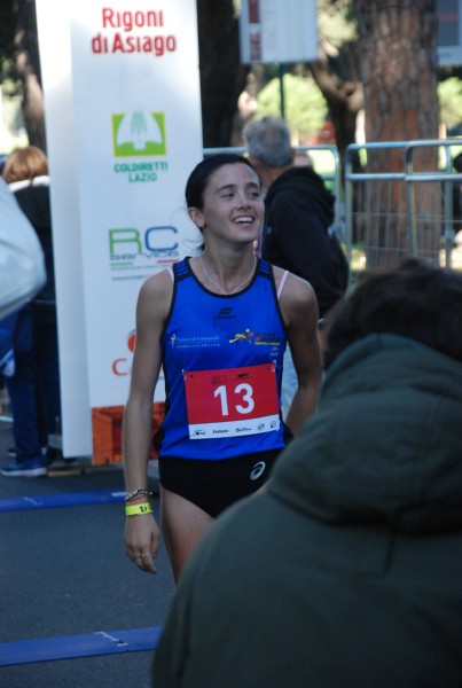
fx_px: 2729
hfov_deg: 9.7
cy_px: 344
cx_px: 231
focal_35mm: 142
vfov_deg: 14.4
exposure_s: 1/320
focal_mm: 95
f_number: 5.6
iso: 1000
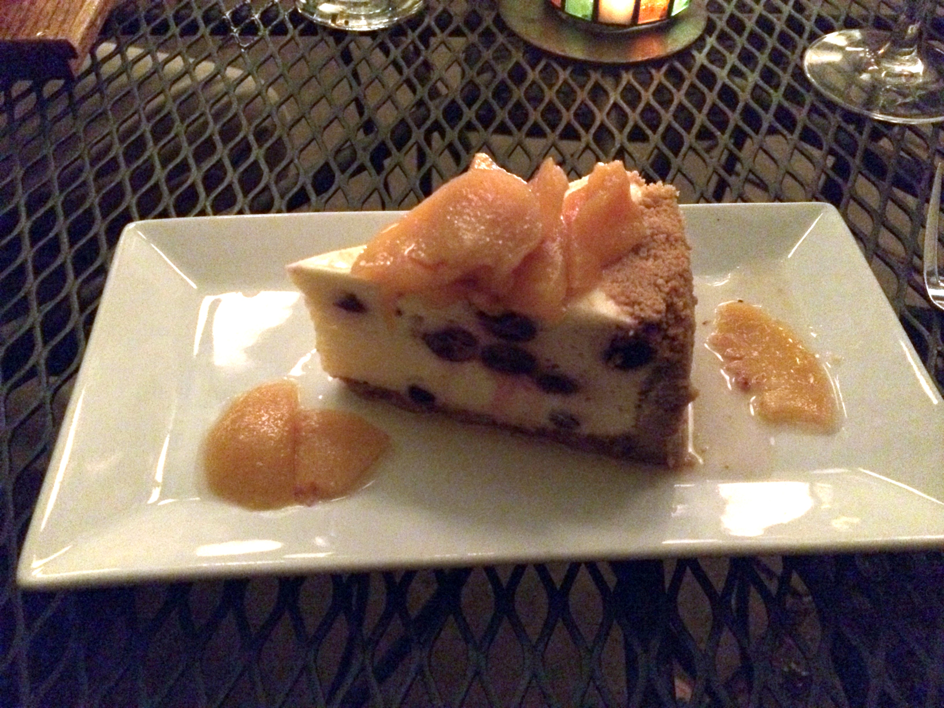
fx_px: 818
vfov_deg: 46.8
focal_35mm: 30
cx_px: 472
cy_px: 354
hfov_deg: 60.0
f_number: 2.2
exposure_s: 1/15
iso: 2500
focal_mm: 4.12
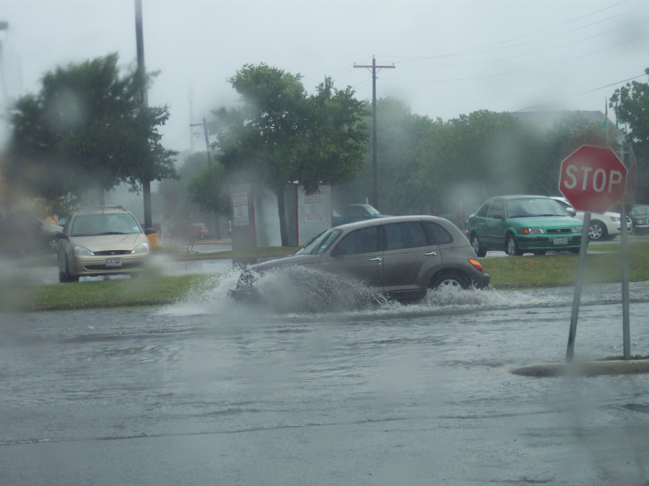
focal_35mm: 101
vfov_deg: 14.6
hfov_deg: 19.5
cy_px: 243
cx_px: 324
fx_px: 1893
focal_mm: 21.3
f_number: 4.8
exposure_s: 1/350
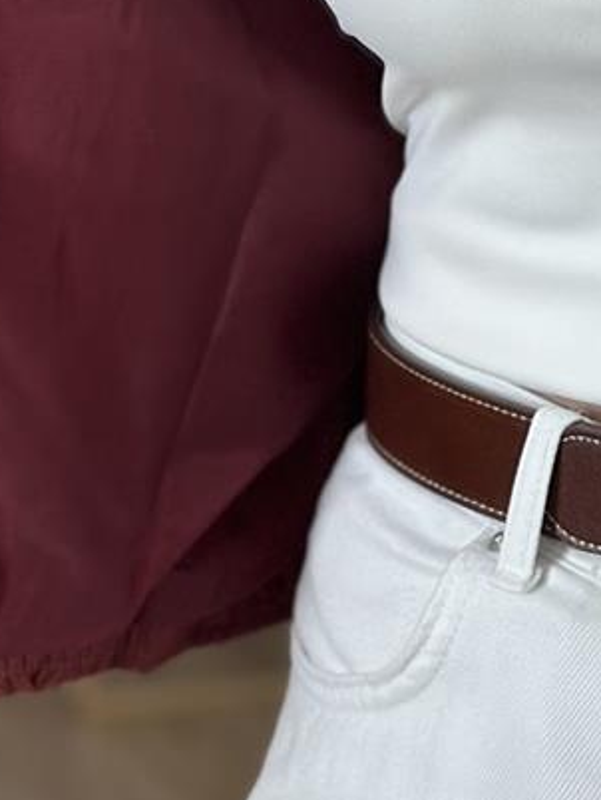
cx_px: 496
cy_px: 145
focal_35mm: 191
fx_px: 4417
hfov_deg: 7.8
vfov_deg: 10.3
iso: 80
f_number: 1.78
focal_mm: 6.86
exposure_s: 1/228
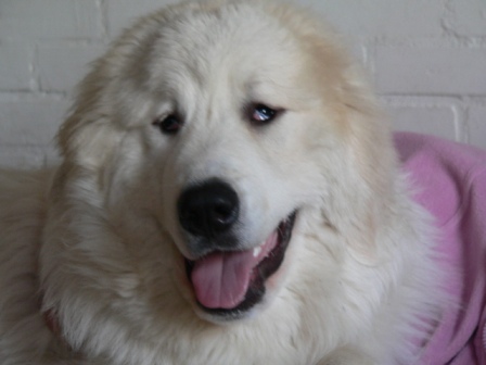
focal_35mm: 182
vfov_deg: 8.2
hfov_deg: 10.9
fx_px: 2555
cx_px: 243
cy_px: 182
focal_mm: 30.4
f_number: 2.8
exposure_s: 1/20
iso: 200
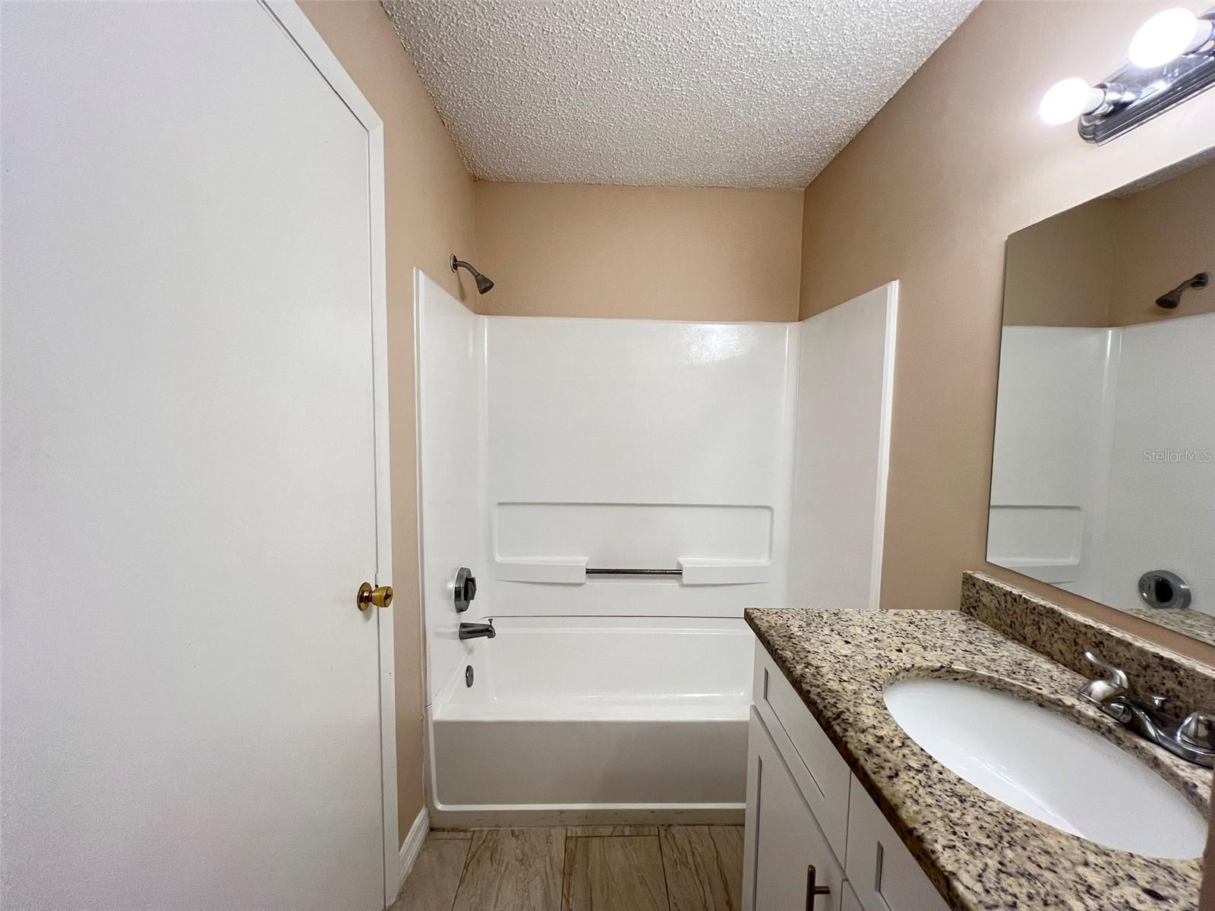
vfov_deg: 89.9
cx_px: 608
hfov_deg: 106.2
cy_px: 456
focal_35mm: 13
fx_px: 456
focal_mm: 1.57
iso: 160
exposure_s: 1/120
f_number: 1.8
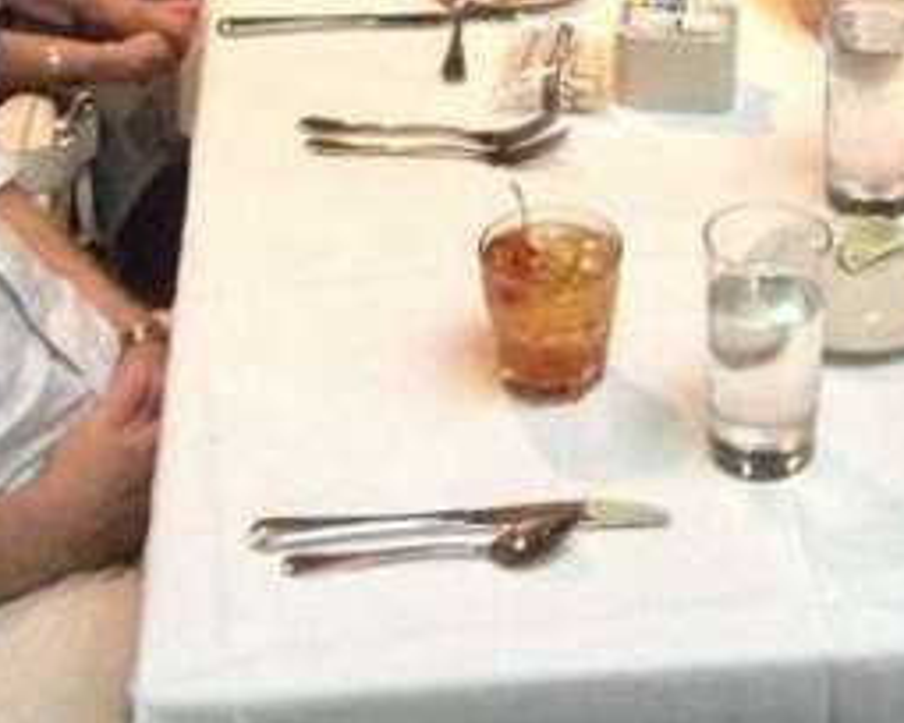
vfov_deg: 14.5
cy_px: -276
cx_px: 663
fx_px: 2702
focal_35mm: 101
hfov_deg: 18.9
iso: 500
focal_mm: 3.3
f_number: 2.4
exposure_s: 1/15
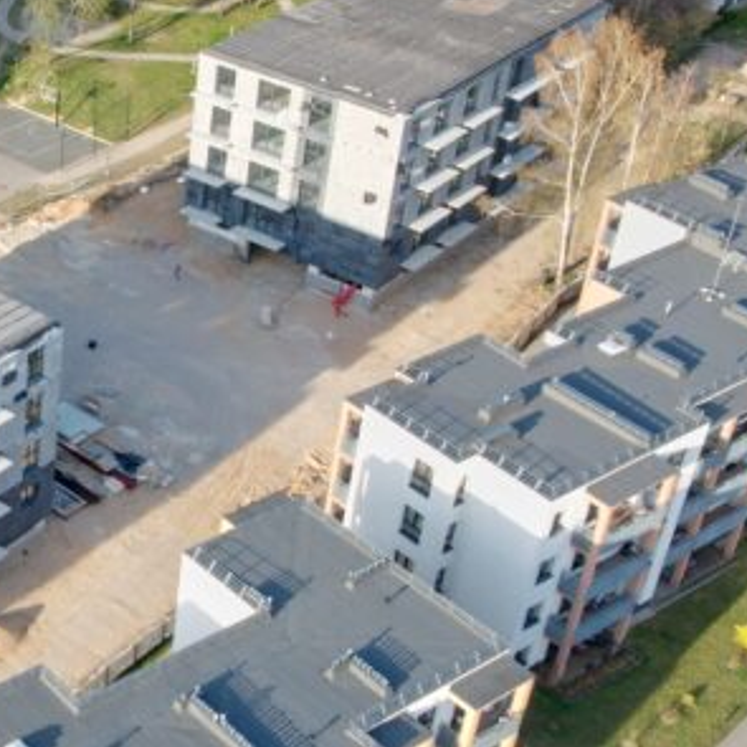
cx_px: -73
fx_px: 1587
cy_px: 439
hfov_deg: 24.7
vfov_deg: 26.4
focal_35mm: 65
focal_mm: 8.38
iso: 100
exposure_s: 1/400
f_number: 2.8
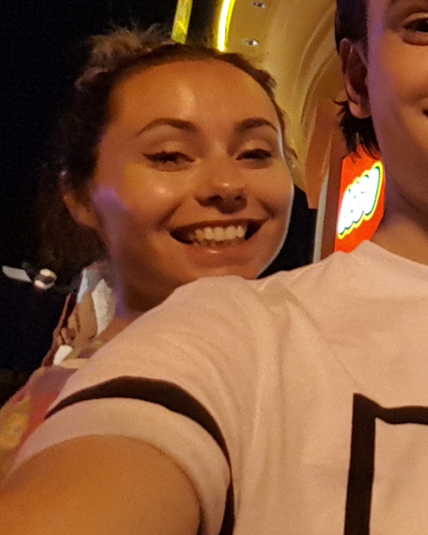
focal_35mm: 57
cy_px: 60
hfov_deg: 21.1
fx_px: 902
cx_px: 696
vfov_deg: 31.6
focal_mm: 2.1
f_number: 1.7
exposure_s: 1/17
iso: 200
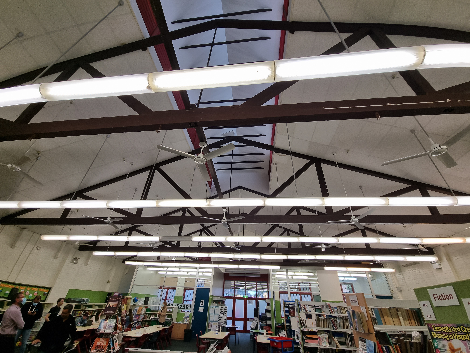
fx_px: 177
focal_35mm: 13
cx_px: 235
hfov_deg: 106.2
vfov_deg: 89.9
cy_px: 176
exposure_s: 1/100
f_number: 2.2
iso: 80
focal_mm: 2.2
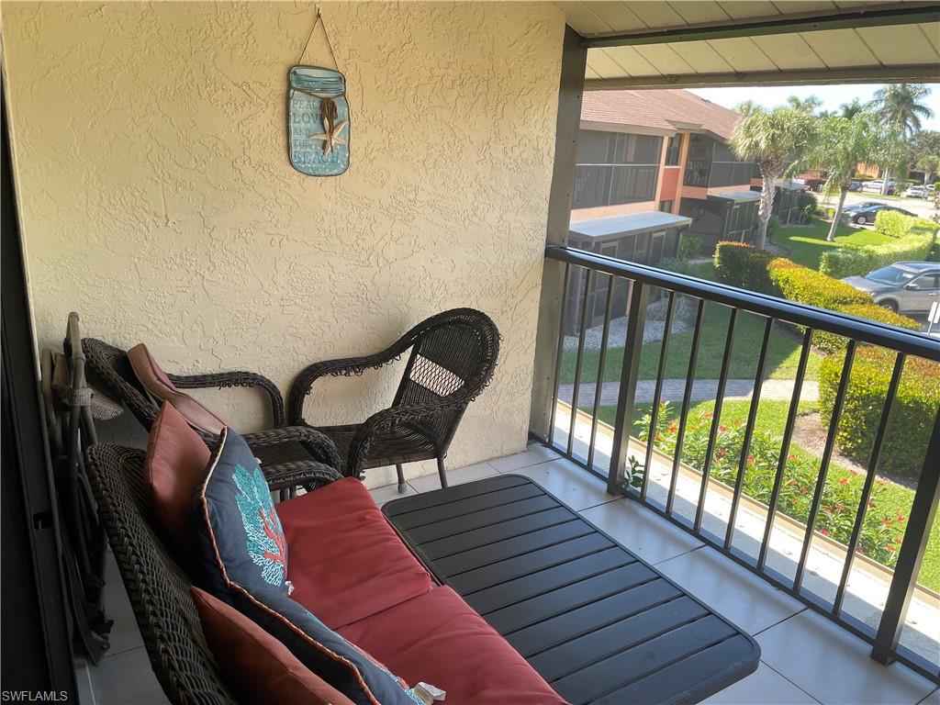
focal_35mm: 26
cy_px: 352
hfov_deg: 67.3
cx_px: 470
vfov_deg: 53.1
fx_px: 706
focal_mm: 4.2
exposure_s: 1/140
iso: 32
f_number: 1.6
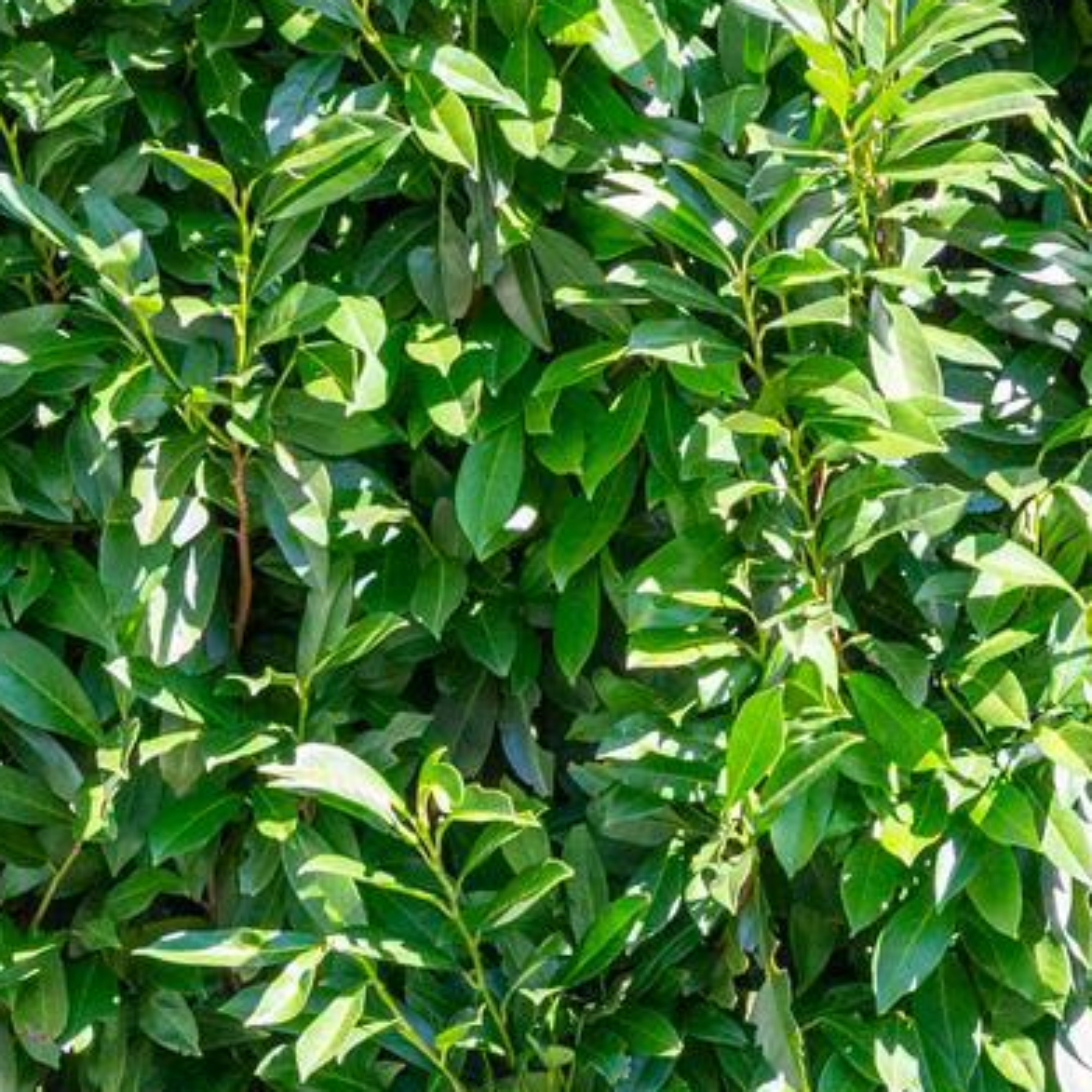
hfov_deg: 9.5
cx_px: 1815
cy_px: 1327
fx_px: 6353
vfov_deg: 9.7
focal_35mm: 178
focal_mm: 40
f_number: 9
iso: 1000
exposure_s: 1/320
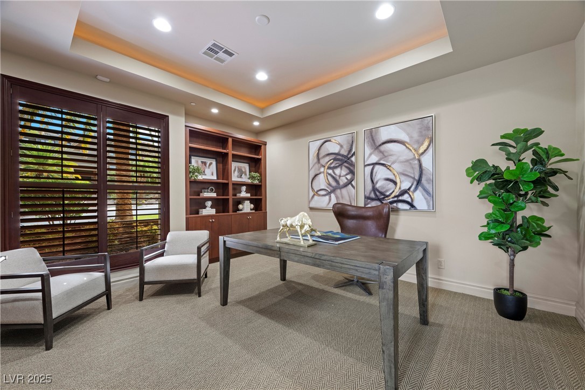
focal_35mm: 14
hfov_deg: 104.3
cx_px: 292
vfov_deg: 81.2
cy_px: 195
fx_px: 227
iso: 640
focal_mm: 14
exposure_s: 1/1.25
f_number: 8
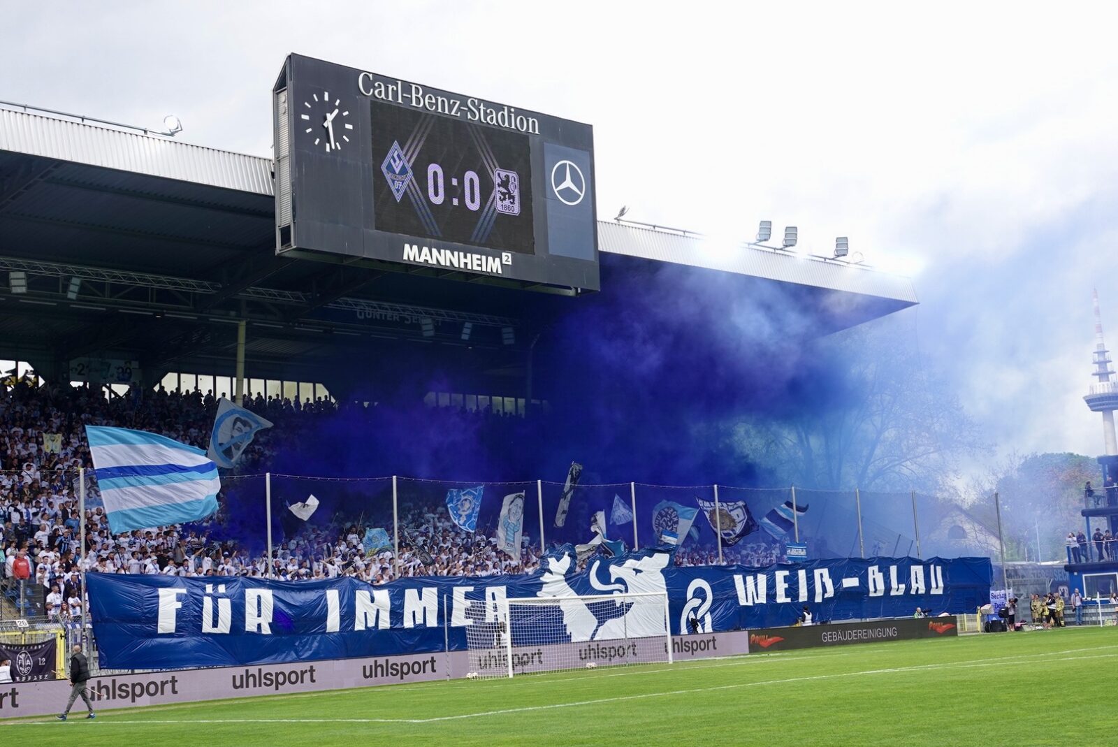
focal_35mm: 50
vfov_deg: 27.0
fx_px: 1554
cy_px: 374
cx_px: 559
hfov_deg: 39.6
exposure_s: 1/320
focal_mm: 18.21
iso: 100
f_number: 4
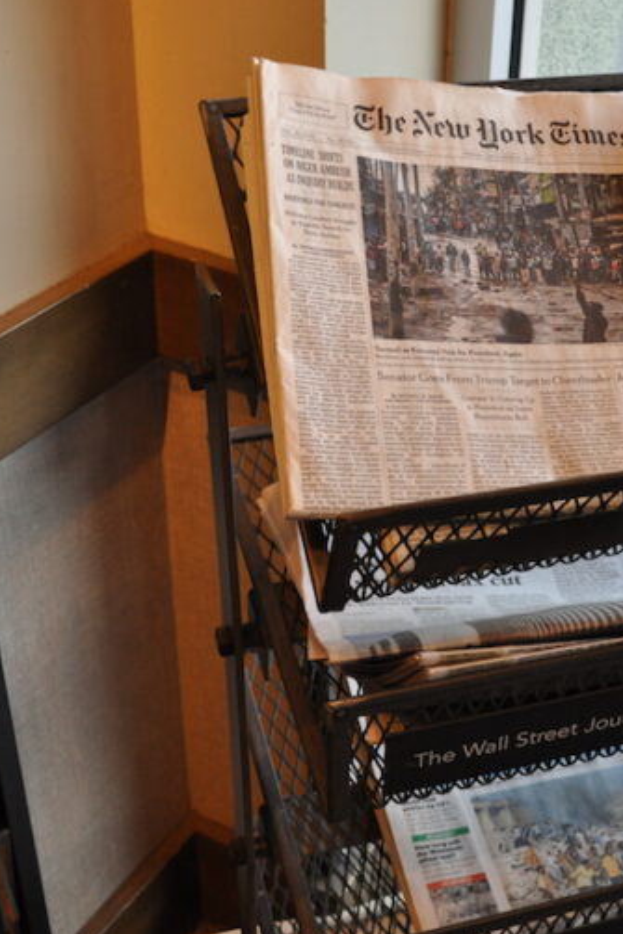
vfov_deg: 36.2
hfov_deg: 24.4
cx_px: 446
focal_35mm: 55
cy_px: 465
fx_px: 1427
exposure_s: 1/50
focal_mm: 24
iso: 800
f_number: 4
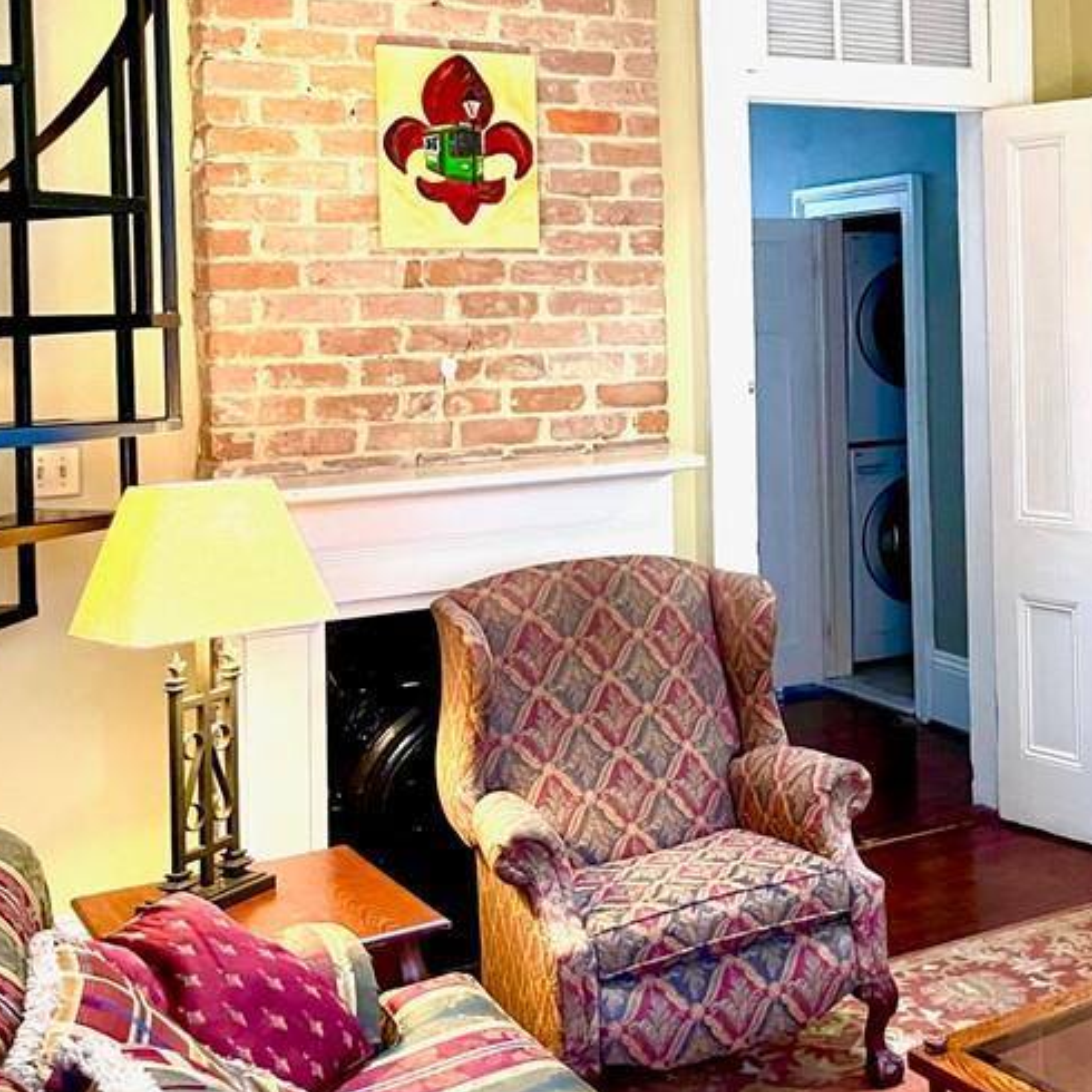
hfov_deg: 33.3
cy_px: 314
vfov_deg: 34.8
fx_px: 1713
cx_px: 1001
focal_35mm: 48
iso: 400
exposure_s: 1/60
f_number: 1.6
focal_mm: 5.1
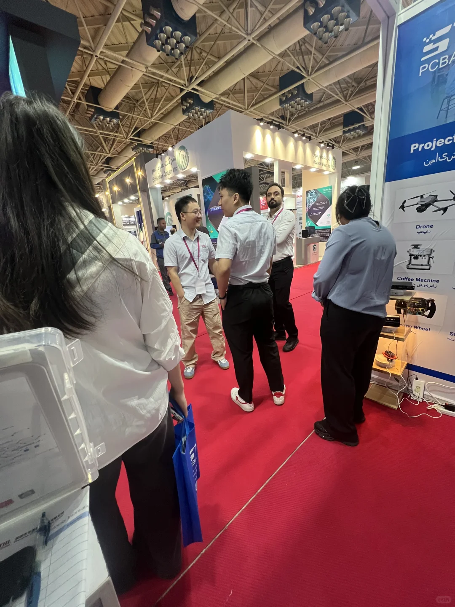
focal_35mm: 13
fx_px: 228
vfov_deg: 106.2
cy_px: 304
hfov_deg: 89.9
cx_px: 228
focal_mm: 1.57
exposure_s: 1/100
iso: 250
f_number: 1.8
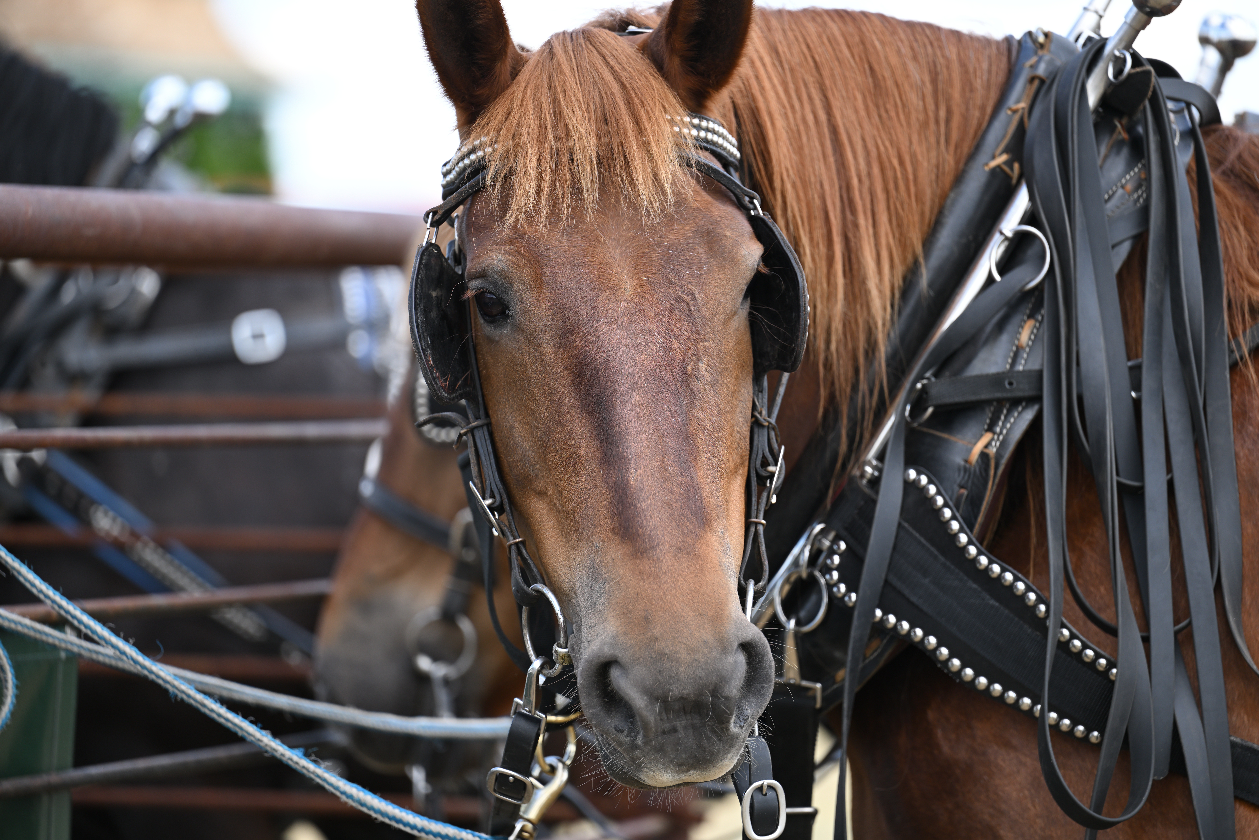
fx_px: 6994
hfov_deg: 10.3
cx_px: 630
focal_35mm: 200
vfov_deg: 6.9
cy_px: 420
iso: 100
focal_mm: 200
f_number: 2.8
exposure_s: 1/400
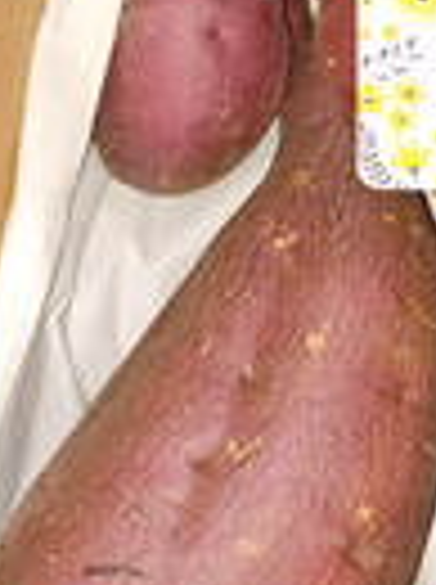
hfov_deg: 17.3
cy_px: -68
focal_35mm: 77
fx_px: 1297
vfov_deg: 23.7
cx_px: 643
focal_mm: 4.6
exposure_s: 1/50
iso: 125
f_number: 1.8
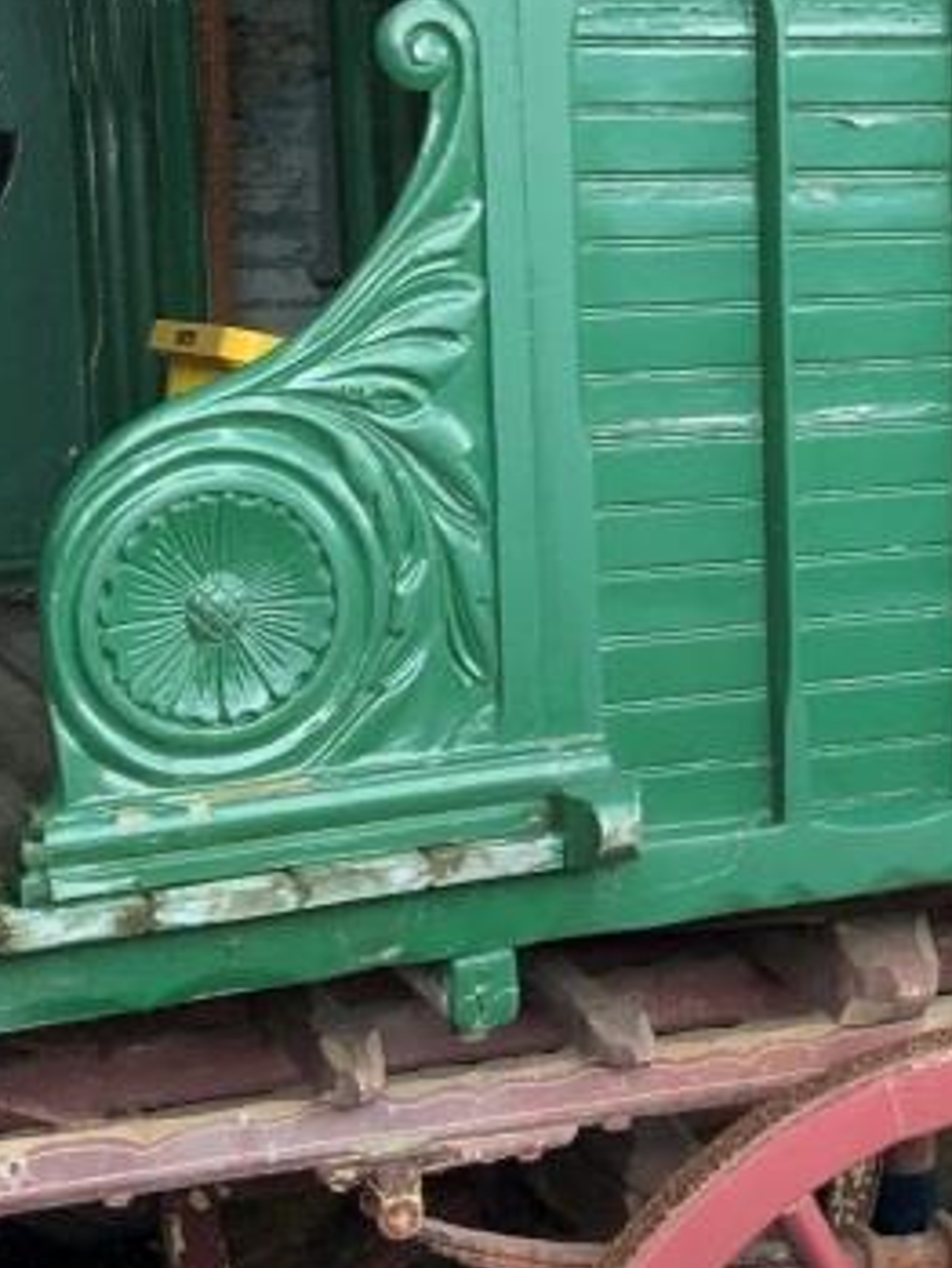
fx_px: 3115
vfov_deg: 22.6
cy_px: 211
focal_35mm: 85
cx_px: 912
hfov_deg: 17.1
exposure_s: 1/67
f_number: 1.8
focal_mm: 3
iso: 64
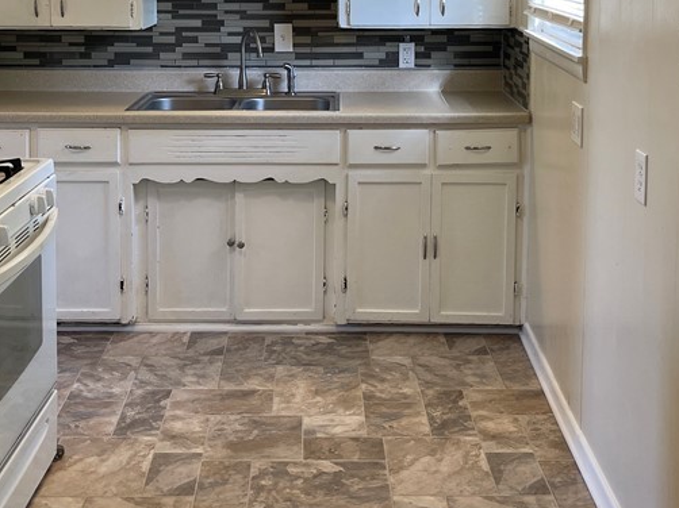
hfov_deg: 37.5
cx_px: 319
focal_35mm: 51
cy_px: 43
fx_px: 1000
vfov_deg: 27.4
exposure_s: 1/120
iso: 80
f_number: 1.6
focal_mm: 5.1
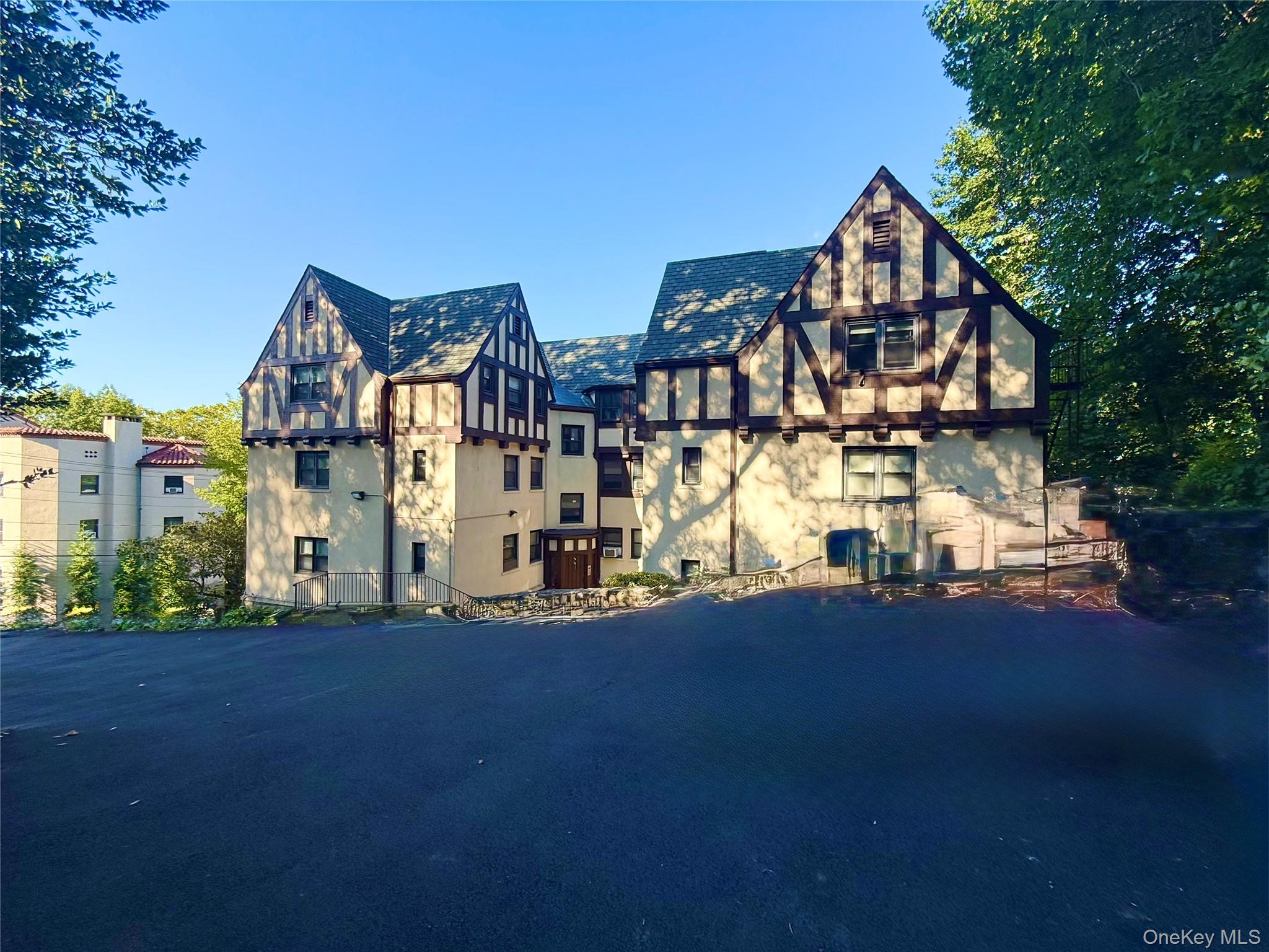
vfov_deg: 85.7
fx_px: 513
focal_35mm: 14
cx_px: 634
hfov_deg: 102.1
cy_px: 476
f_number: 2.2
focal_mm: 2.22
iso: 64
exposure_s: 1/479
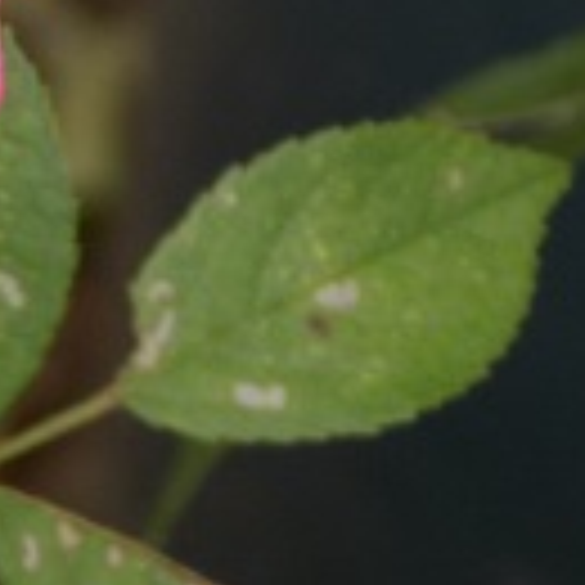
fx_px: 25085
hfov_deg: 1.3
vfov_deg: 1.3
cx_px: -292
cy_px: 104
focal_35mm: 1312
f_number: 5.9
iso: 80
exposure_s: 1/80
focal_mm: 71.5
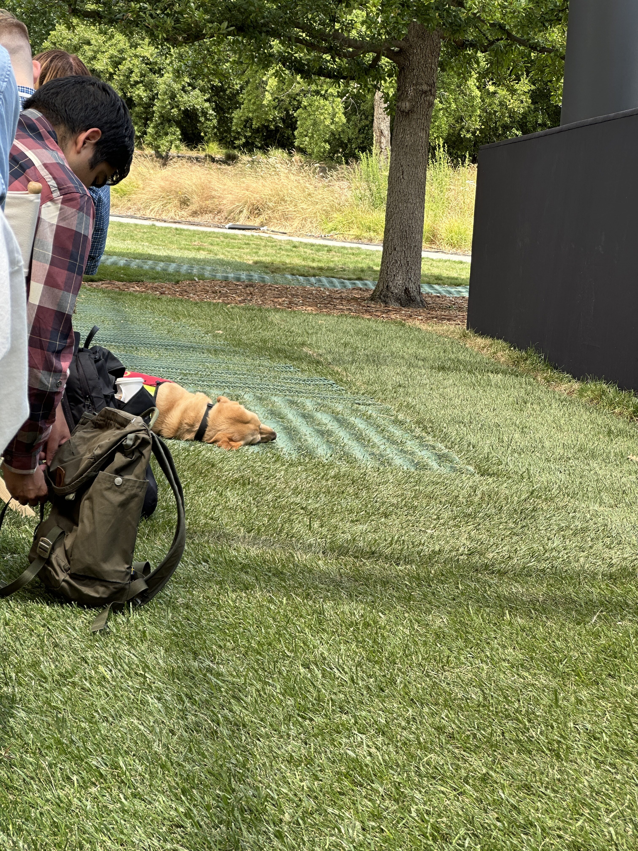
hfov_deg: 19.1
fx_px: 1892
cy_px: 426
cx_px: 319
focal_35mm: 77
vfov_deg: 25.3
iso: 32
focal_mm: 9
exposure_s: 1/123
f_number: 2.8
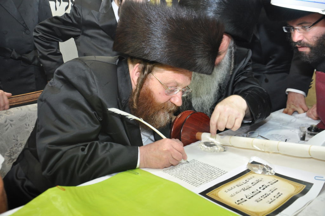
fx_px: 325
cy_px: 108
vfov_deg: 36.8
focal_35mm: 36
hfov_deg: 53.2
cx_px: 162
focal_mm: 24
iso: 400
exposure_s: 1/80
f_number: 5.6
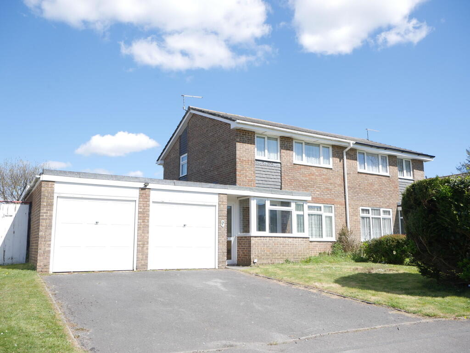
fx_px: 408
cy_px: 176
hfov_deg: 59.9
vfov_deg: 46.8
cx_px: 235
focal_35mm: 30
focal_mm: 15
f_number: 7.1
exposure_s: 1/320
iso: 200
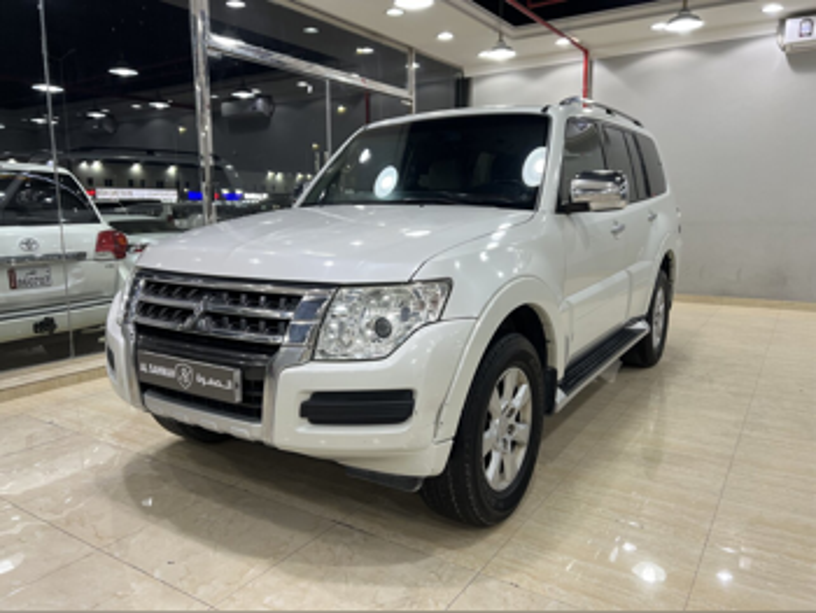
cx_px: 408
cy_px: 306
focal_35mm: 26
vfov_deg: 53.1
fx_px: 613
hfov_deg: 67.3
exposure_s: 1/100
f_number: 1.5
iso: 50
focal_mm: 5.7
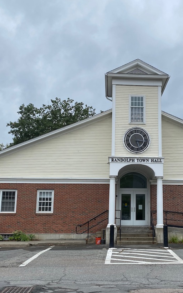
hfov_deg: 29.5
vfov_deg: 46.1
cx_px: 133
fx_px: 343
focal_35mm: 43
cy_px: 162
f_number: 1.8
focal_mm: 4.25
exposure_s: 1/620
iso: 32
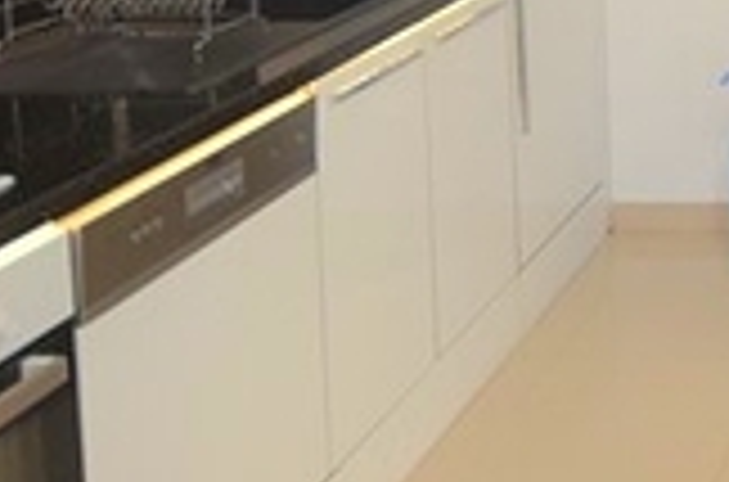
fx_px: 1353
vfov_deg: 17.8
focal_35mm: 67
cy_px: -266
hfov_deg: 25.0
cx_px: 1010
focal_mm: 10
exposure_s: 1/60
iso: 500
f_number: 4
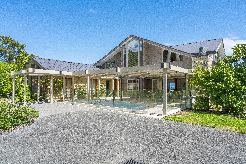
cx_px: 123
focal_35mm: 22
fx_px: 150
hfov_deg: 78.6
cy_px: 82
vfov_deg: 57.2
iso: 640
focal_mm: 22
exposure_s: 1/1250
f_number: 8
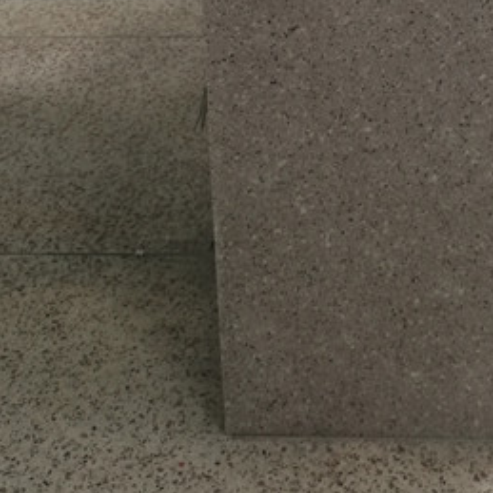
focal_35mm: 86
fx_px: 1386
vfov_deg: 18.5
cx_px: 358
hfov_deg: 20.1
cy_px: -178
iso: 80
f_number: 2
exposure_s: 1/50
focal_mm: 4.04
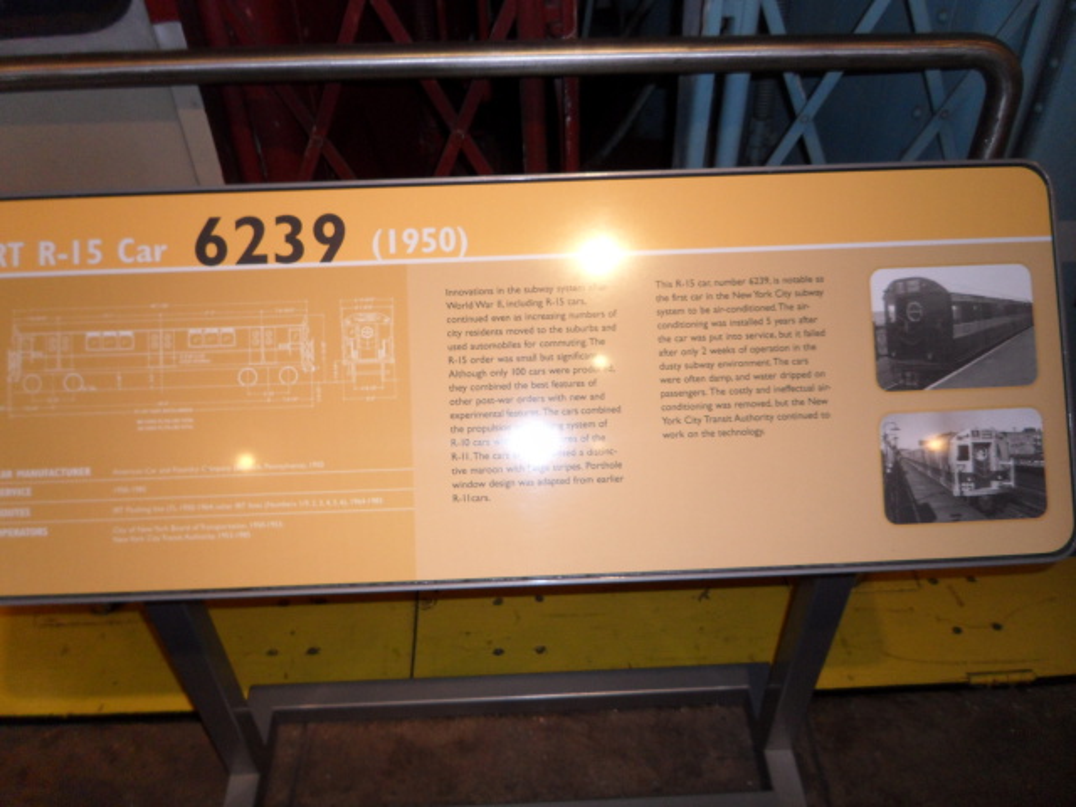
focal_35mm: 27
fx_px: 839
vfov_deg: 51.4
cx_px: 538
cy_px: 404
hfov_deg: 65.3
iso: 200
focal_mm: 4.9
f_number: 3.5
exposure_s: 1/45
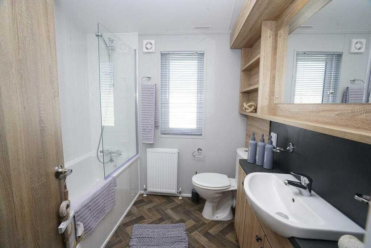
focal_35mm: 16
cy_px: 124
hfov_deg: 96.7
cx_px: 186
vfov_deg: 73.8
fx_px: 165
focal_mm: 16
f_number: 11
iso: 800
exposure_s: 1/60
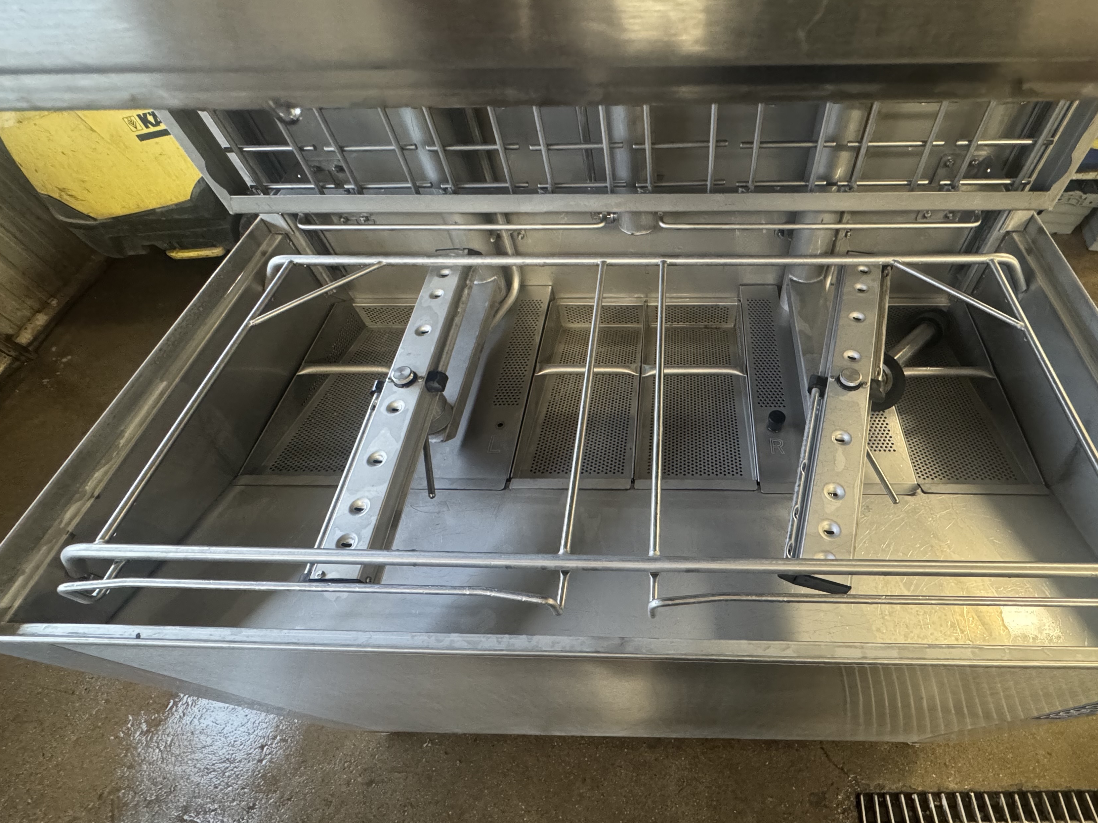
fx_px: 539
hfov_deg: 89.8
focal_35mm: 17
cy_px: 433
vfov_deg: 74.7
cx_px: 662
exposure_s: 1/50
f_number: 2.2
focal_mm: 2.22
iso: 800
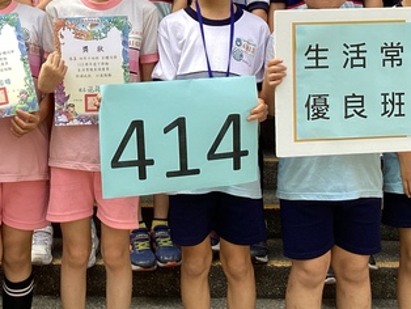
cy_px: -3
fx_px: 820
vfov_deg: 20.6
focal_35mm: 69
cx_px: 139
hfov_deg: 28.0
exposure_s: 1/161
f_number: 2.4
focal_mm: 3.3
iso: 25
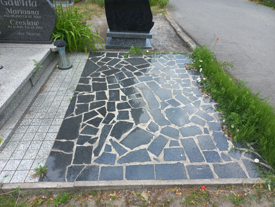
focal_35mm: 25
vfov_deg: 54.9
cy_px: 104
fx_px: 199
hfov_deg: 69.4
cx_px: 138
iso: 25
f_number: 1.8
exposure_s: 1/150
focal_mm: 4.6
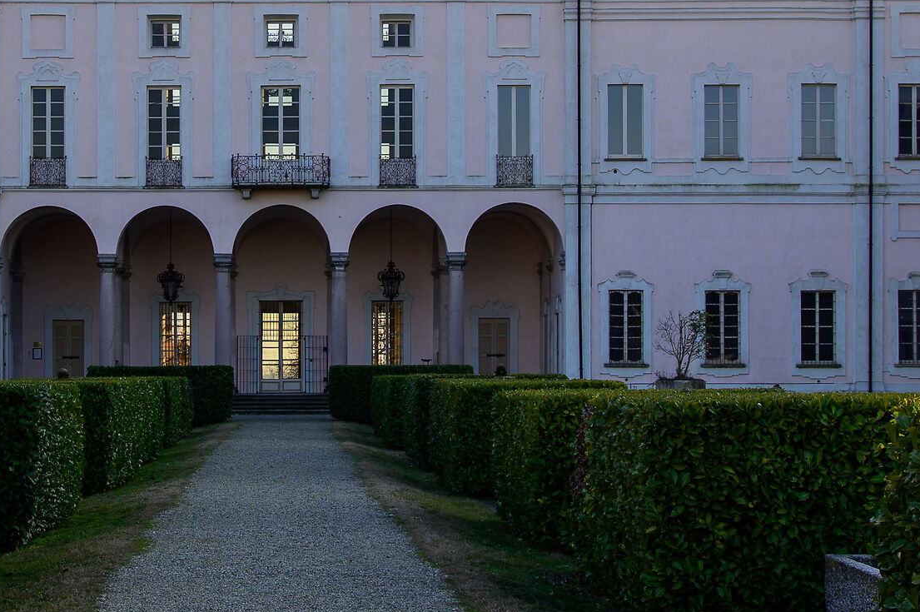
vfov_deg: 17.6
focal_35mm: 76
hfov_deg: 26.4
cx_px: 272
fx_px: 1941
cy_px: 21
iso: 100
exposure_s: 1/80
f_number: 8
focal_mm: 35
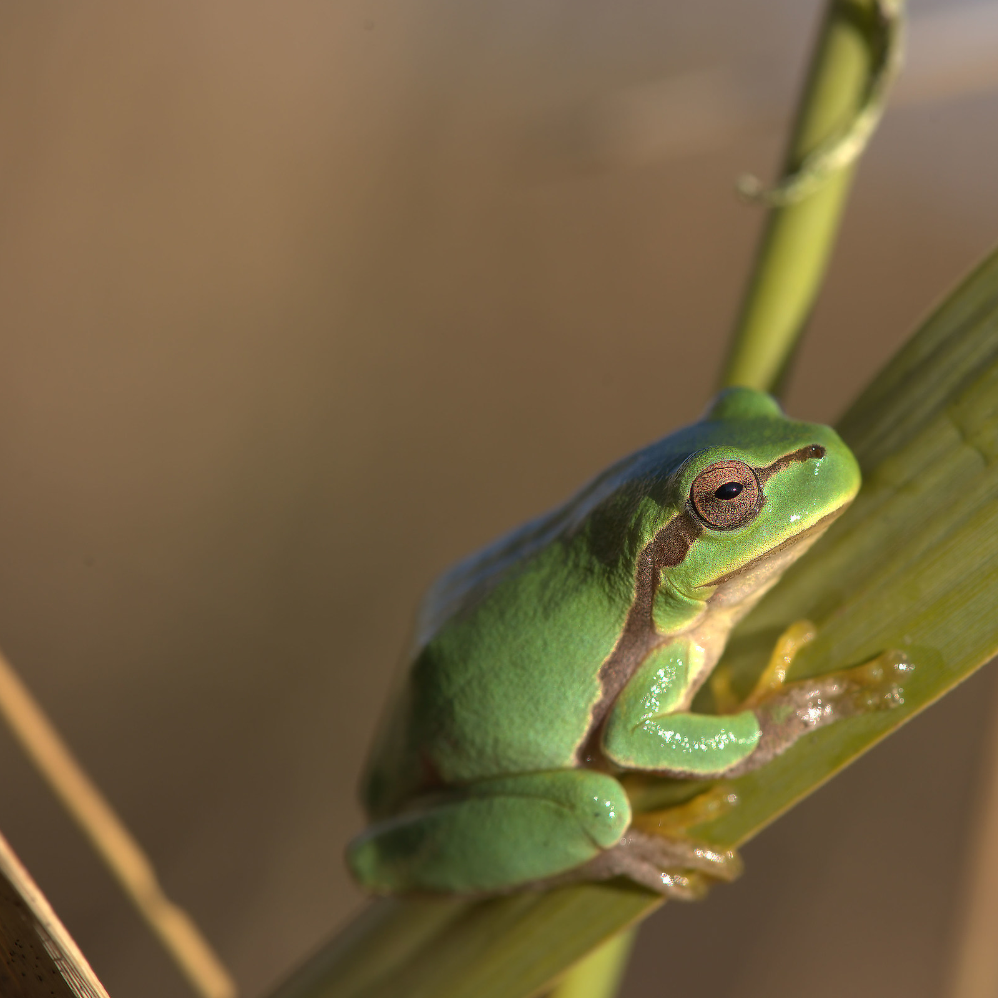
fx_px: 4371
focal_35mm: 134
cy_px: 499
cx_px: 632
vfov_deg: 13.0
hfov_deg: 13.0
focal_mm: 105
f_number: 11
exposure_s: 1/1000
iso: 640
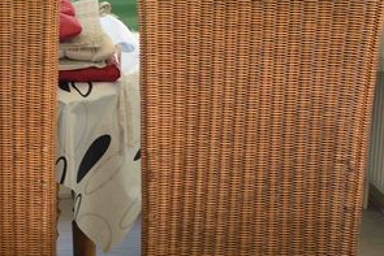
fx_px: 1302
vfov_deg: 11.0
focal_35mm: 122
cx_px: 75
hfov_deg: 16.6
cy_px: 311
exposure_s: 1/60
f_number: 4.5
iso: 200
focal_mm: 24
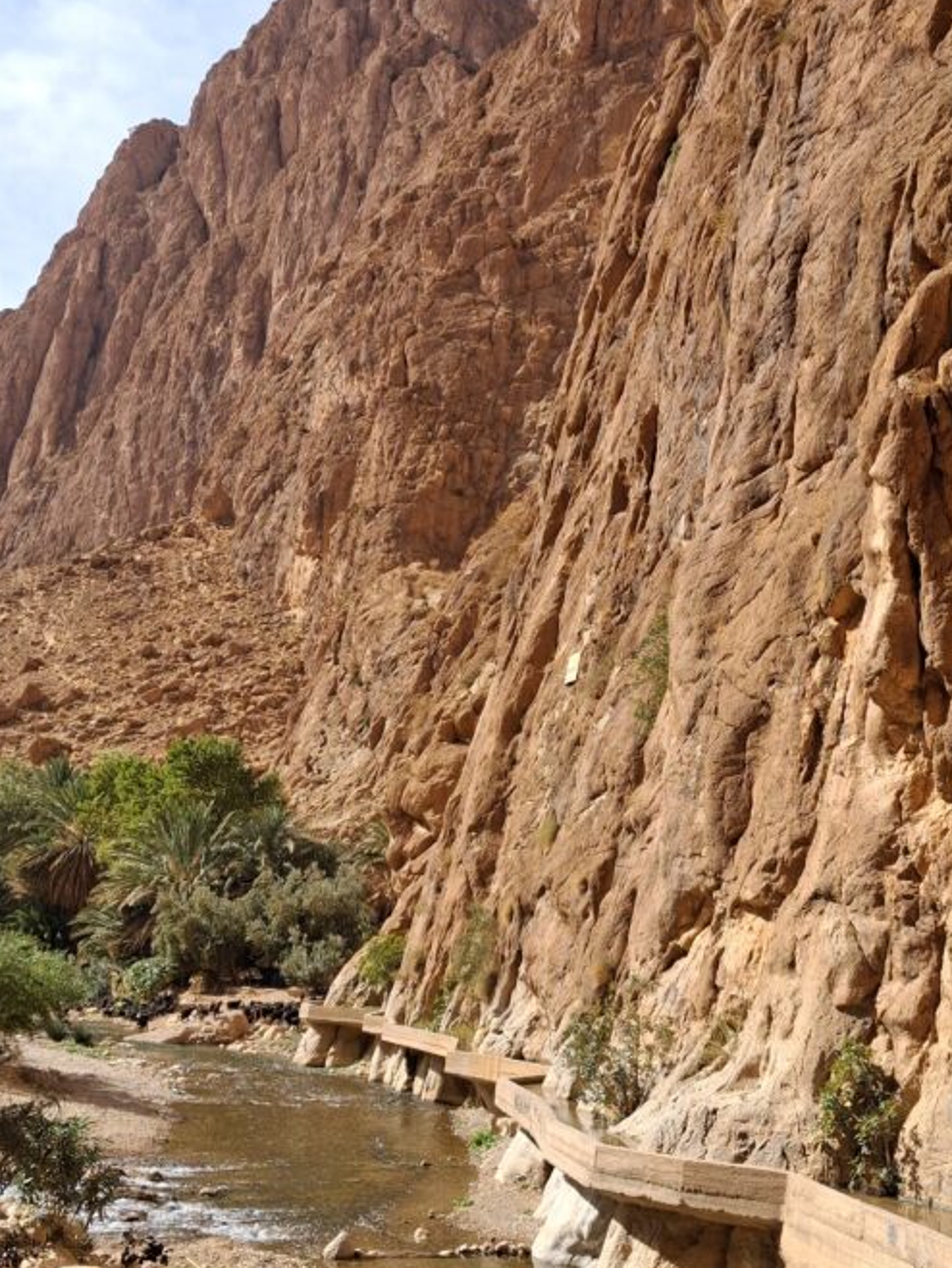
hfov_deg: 33.8
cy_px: 657
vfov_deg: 44.8
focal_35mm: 42
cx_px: 694
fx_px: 1539
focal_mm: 4
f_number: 1.8
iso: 20
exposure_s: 1/505
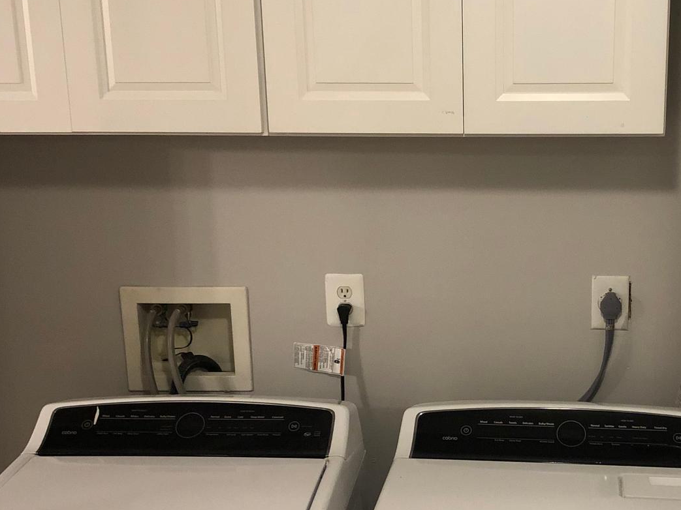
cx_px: 484
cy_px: 262
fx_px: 1082
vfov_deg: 26.6
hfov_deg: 34.4
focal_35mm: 55
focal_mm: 3.99
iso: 80
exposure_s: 1/15
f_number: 1.8
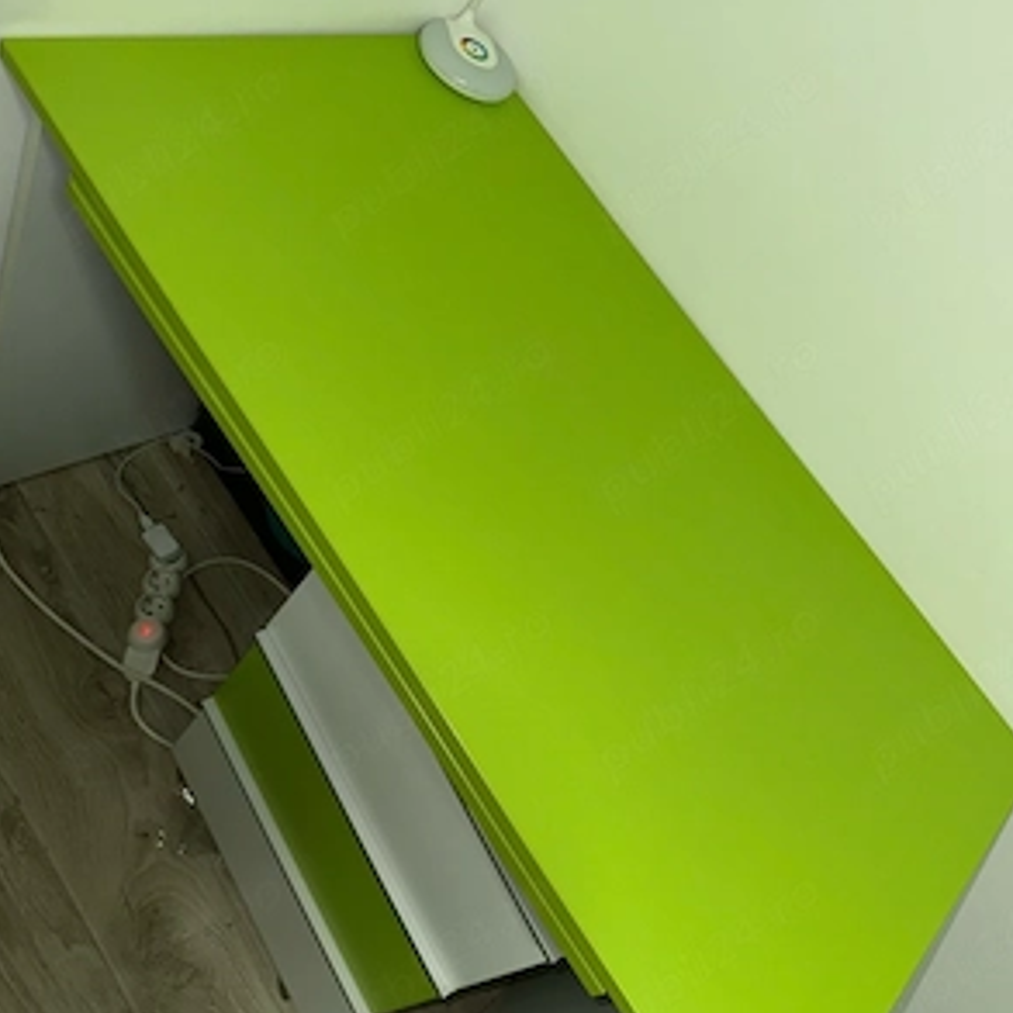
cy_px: 463
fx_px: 960
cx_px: 508
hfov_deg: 55.6
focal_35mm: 29
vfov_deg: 55.6
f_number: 1.78
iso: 64
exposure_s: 1/44
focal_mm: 6.86
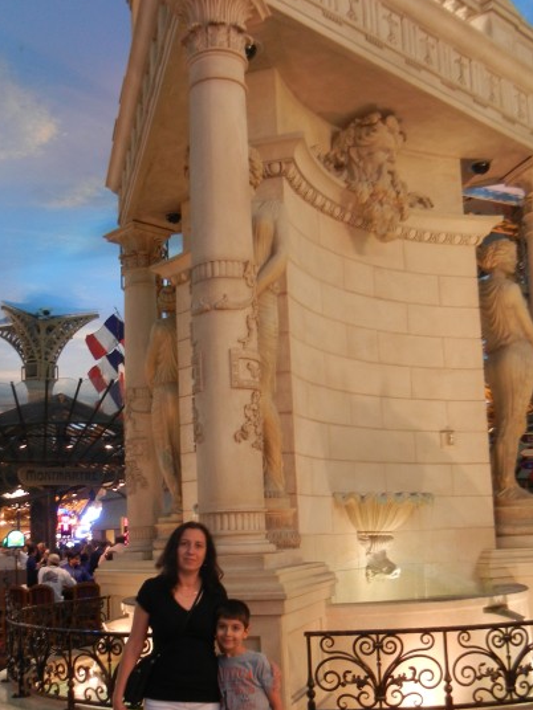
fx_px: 883
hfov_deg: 33.5
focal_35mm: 43
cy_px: 445
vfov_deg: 43.5
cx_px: 217
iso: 200
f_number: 3.5
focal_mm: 5.4
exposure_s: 1/3.4
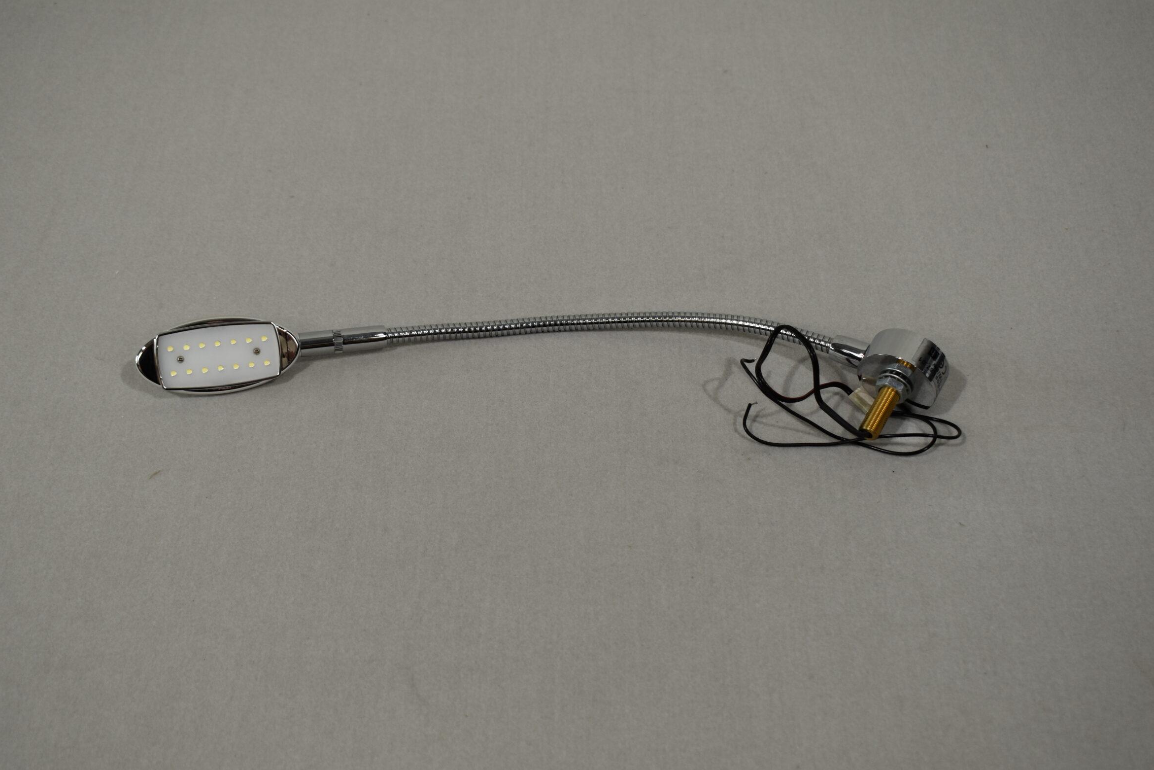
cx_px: 534
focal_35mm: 48
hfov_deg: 41.4
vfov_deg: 28.3
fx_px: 1524
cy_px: 403
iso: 250
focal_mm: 29
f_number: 5.6
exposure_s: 1/125
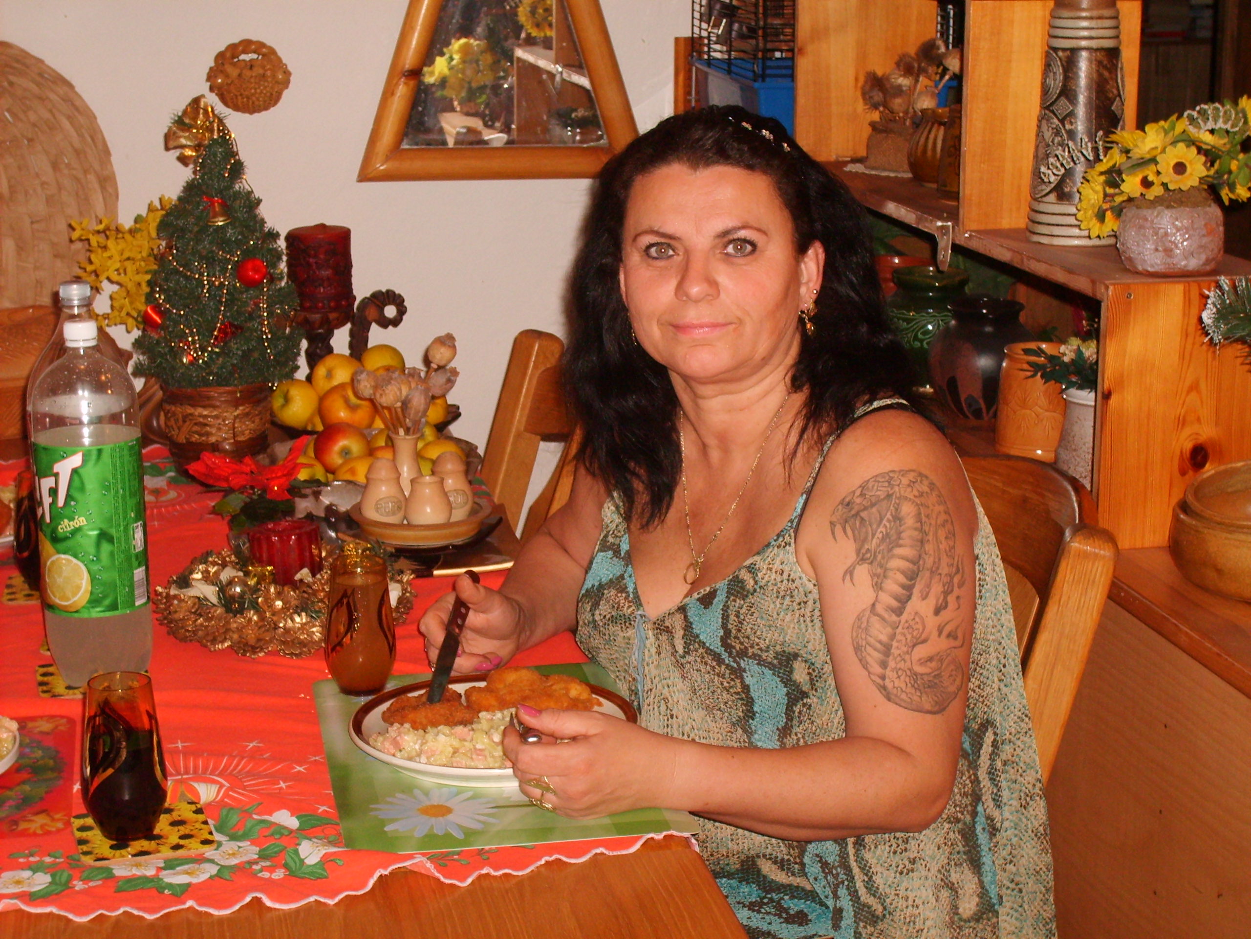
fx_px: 2205
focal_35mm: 61
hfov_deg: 31.7
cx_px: 626
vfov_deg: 24.0
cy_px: 470
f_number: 3.6
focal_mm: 10.3
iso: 153
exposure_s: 1/60
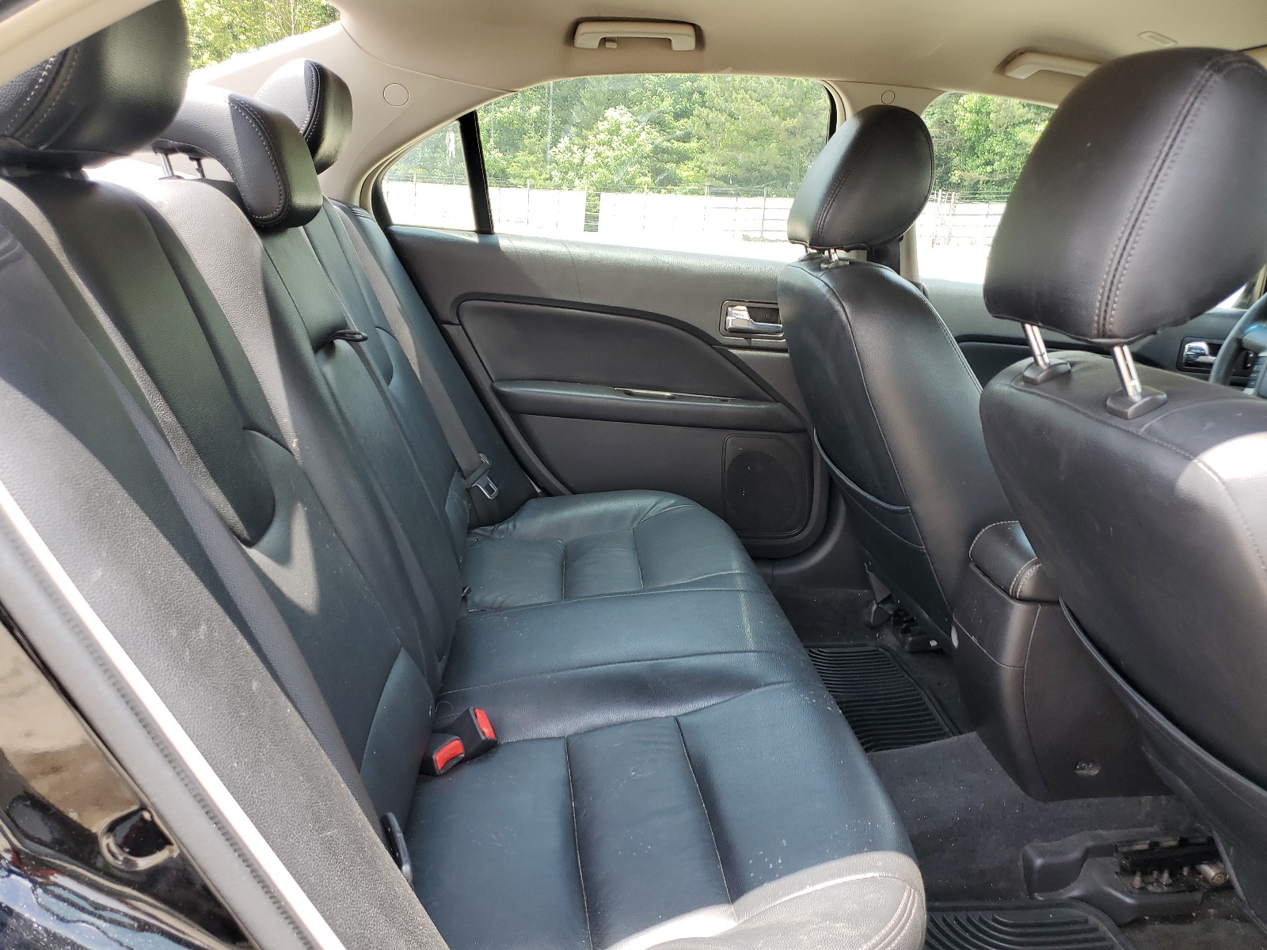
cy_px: 475
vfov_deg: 53.1
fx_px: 952
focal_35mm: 26
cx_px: 634
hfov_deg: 67.3
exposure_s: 1/303
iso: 50
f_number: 1.5
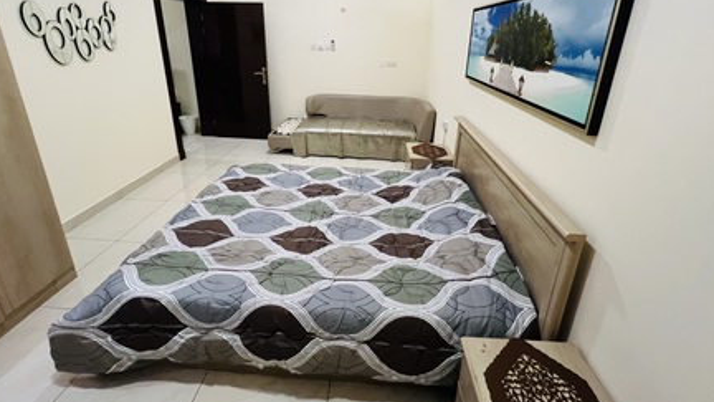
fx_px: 284
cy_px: 128
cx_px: 358
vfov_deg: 68.2
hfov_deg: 103.0
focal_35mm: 15
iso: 500
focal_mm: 1.57
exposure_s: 1/60
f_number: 1.8
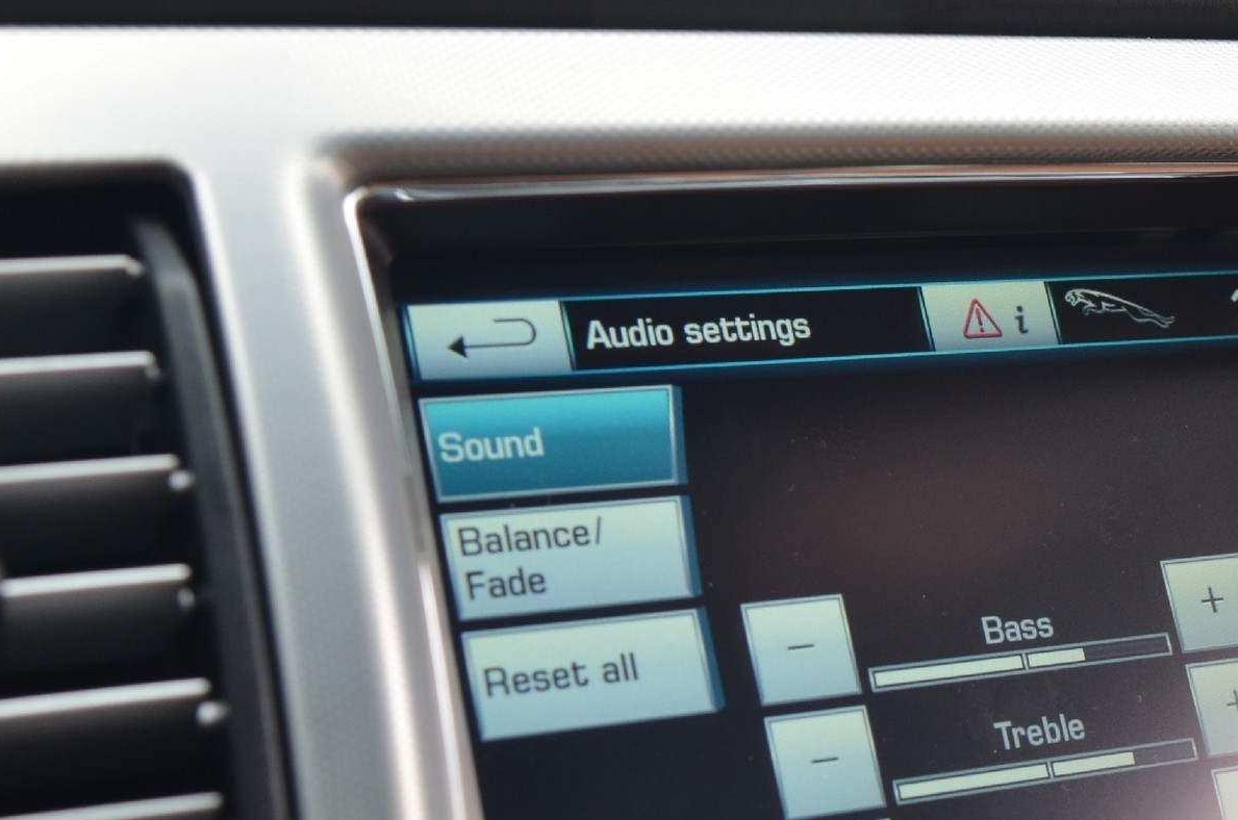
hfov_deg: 24.3
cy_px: 463
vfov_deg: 16.6
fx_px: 2815
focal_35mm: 82
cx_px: 1022
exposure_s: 1/80
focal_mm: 26
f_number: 4.5
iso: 400
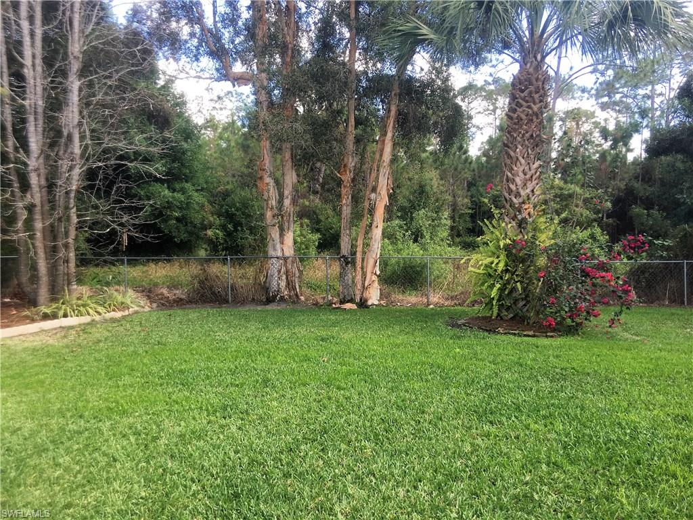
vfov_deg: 48.2
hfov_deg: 61.7
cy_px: 260
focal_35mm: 29
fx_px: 581
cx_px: 346
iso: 25
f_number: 2.2
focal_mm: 4.15
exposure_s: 1/183
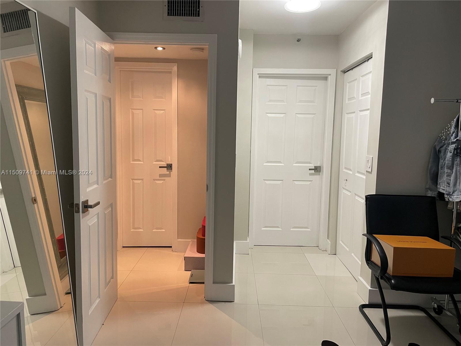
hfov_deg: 67.3
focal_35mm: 26
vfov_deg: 53.1
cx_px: 230
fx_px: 346
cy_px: 173
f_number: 1.6
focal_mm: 4.2
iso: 125
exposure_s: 1/60
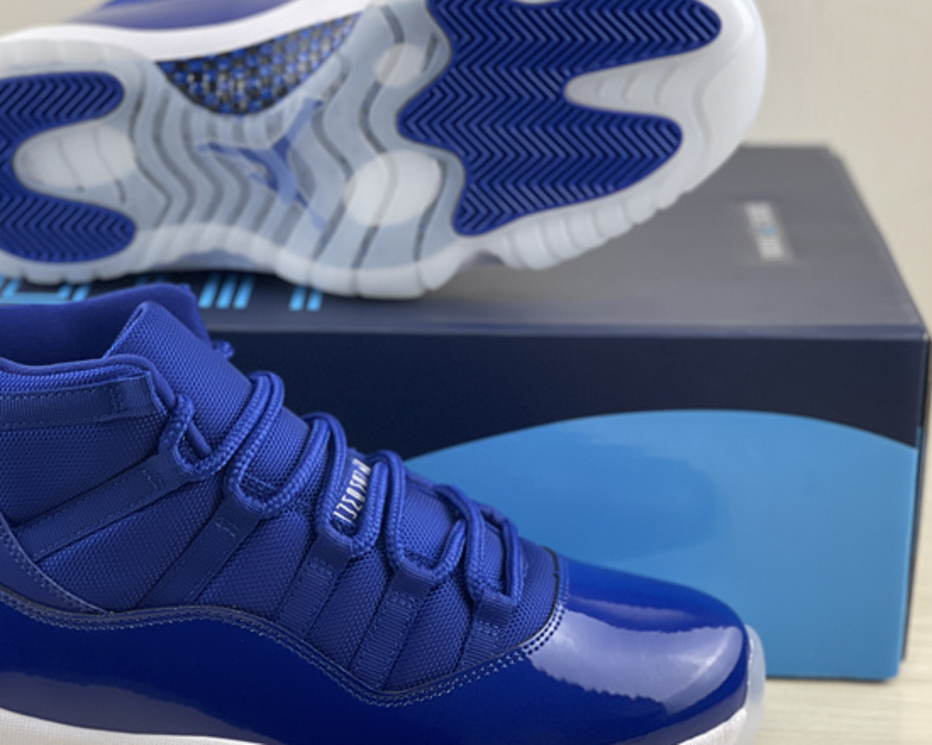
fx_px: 2317
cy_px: 382
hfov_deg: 22.7
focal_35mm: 84
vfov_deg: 18.3
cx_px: 378
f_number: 2.2
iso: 125
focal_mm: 7.5
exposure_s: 1/50
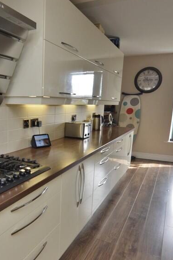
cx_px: 35
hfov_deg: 41.8
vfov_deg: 61.7
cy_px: 151
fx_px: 216
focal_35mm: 30
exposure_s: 1/60
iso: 400
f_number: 5.6
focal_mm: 11
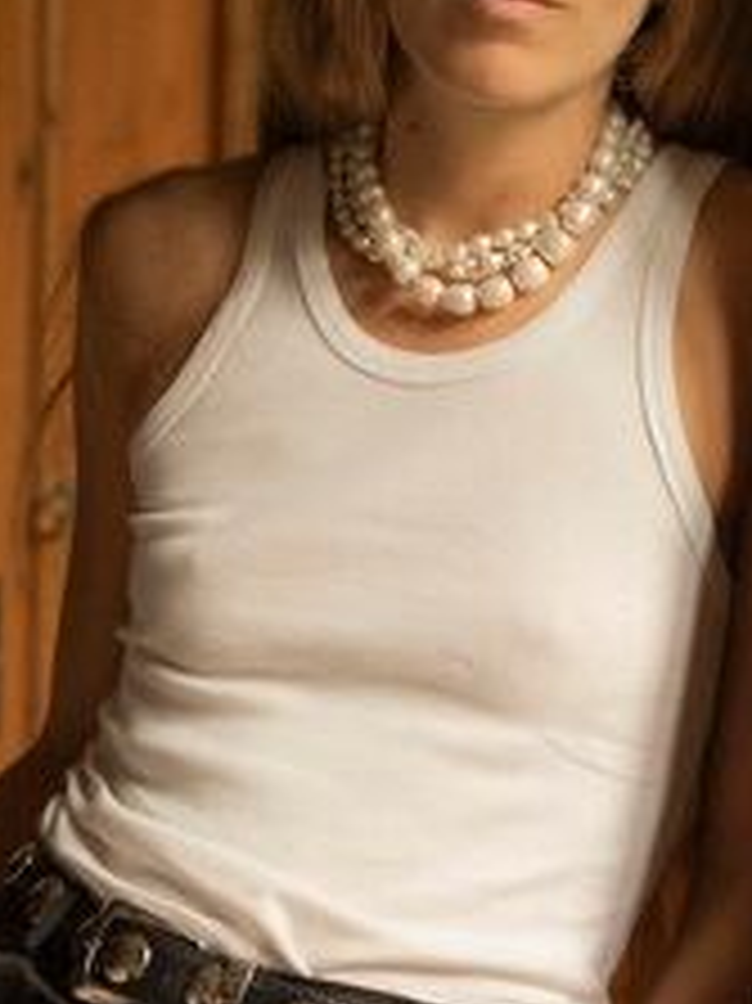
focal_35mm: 151
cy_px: 410
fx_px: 4378
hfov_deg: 9.8
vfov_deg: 13.1
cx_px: 527
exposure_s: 1/160
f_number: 4
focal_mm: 52.9
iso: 1250
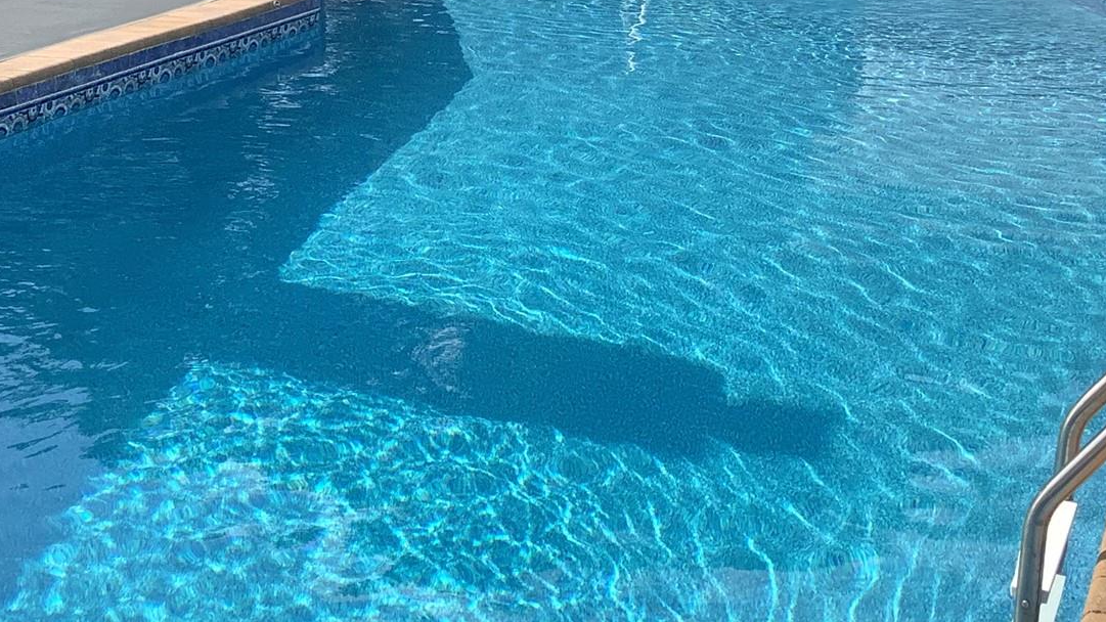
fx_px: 1877
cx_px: 422
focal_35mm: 64
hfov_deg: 32.7
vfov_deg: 18.6
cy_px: 99
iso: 25
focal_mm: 3.3
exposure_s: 1/1045
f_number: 2.4
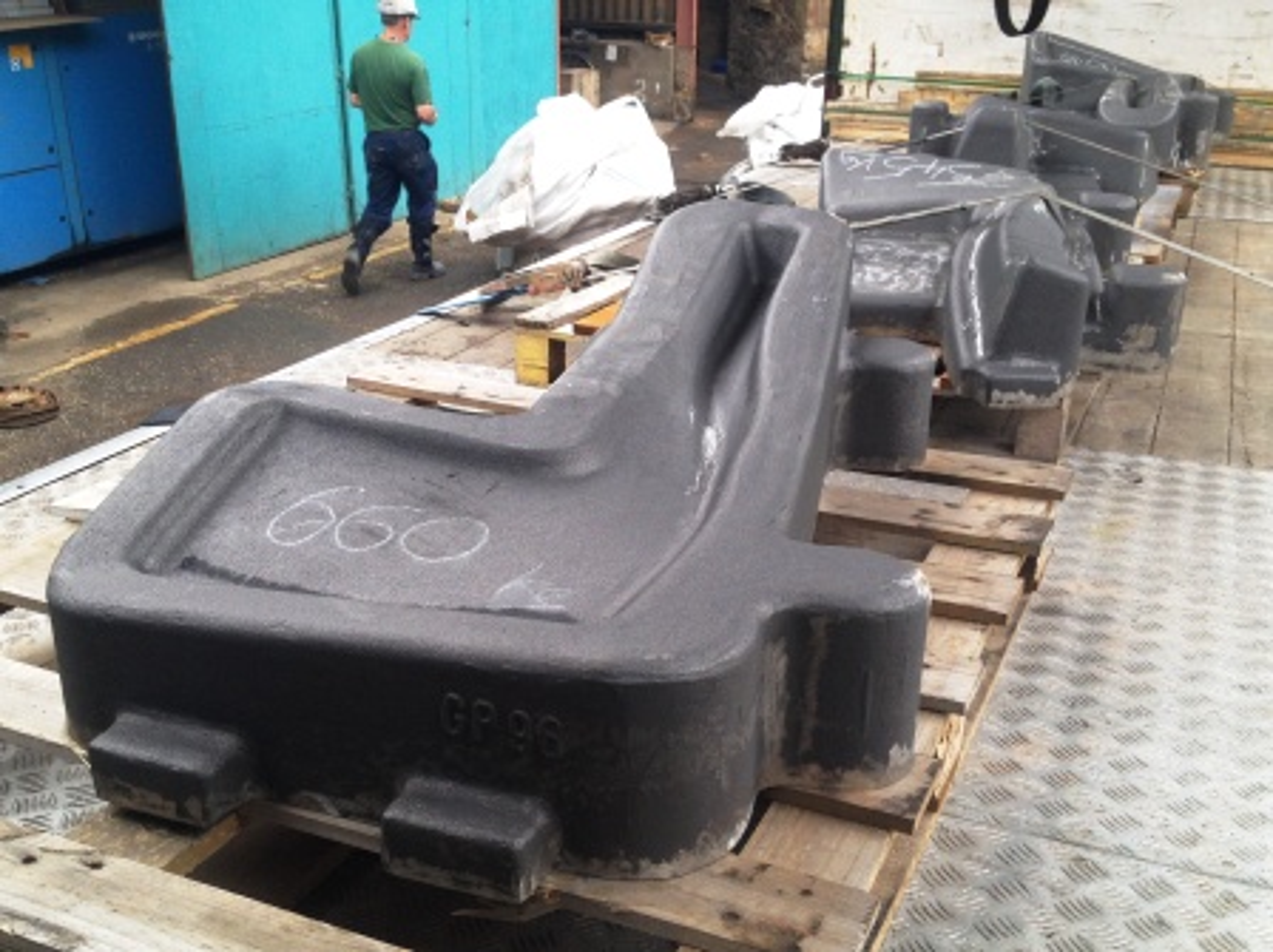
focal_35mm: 35
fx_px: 1286
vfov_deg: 40.6
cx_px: 636
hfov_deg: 52.7
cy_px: 476
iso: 64
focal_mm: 4.28
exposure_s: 1/60
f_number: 2.4
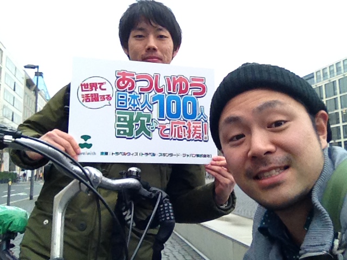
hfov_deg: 52.6
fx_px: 351
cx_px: 174
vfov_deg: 40.7
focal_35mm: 35
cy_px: 130
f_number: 2.4
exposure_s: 1/513
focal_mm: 1.85
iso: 125
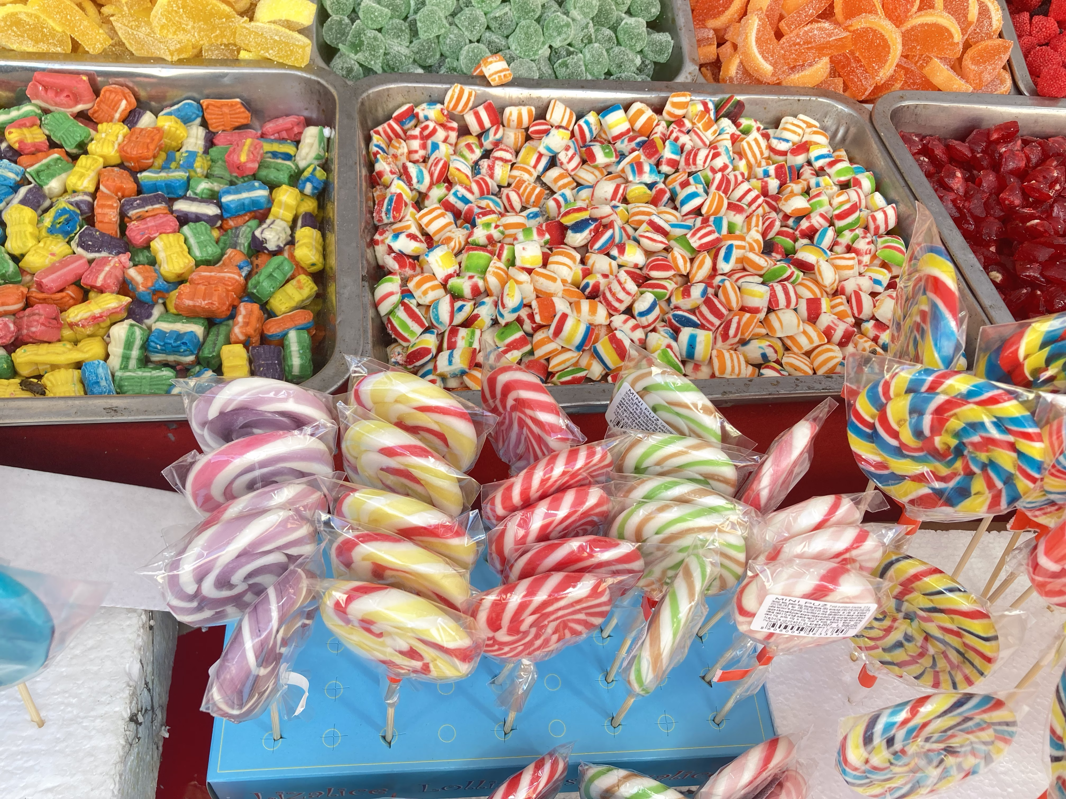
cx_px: 533
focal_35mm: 28
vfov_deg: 49.7
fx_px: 862
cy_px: 400
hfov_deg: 63.4
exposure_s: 1/100
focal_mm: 3.99
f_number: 1.8
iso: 40
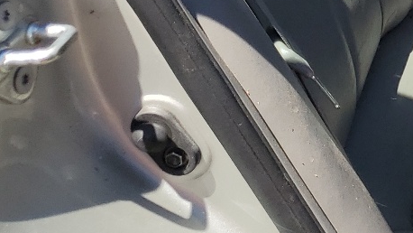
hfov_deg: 18.1
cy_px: -180
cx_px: 691
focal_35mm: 99
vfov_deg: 11.4
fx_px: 1085
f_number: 1.5
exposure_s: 1/1250
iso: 50
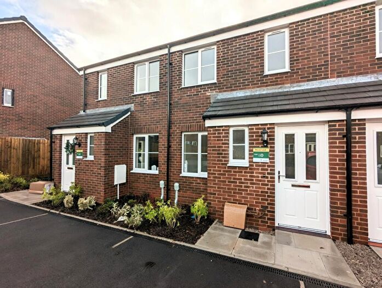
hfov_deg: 94.4
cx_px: 191
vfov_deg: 78.3
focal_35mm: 16
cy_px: 144
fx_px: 177
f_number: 2.2
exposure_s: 1/1000
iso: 47
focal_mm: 2.35
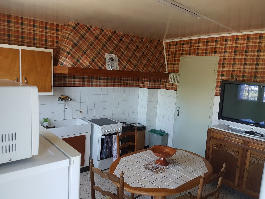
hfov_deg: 67.3
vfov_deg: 53.1
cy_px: 100
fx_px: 199
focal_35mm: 26
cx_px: 132
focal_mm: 4.2
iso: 100
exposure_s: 1/50
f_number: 1.7
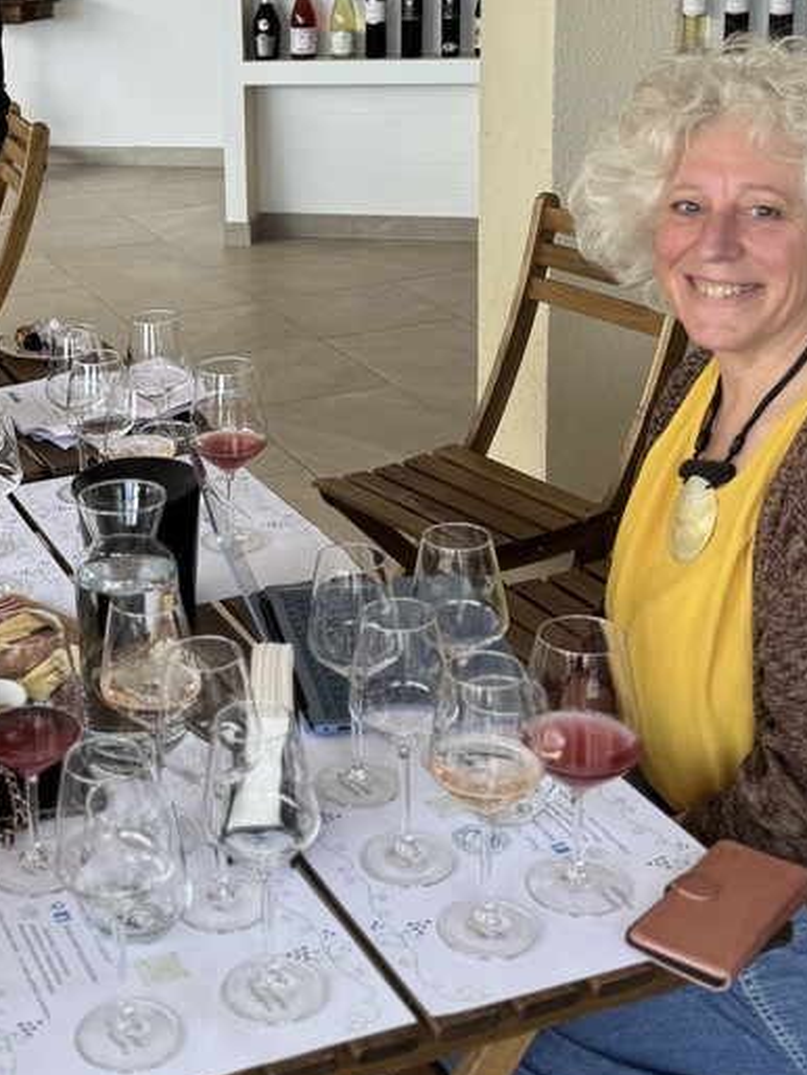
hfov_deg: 25.4
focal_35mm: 56
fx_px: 1739
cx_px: 88
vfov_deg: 33.9
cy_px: 316
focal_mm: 6.76
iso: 80
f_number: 1.78
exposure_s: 1/325
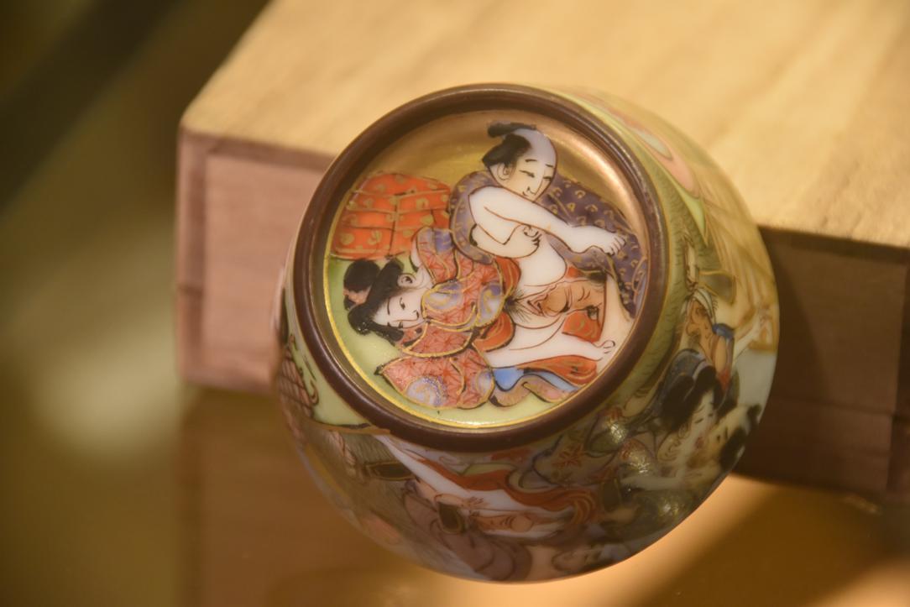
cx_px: 455
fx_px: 9480
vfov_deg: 3.7
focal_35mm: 375
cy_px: 304
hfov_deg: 5.5
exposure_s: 1/125
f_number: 6.3
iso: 1600
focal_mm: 250
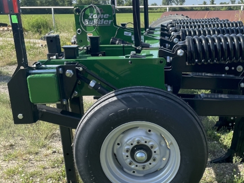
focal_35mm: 48
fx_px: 338
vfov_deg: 30.2
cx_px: 174
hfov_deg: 38.9
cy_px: 109
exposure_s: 1/1715
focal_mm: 4.2
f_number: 1.6
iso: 32
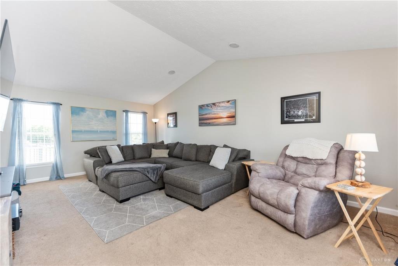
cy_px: 133
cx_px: 199
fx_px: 155
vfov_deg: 81.2
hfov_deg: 104.2
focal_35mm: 14
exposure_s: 1/160
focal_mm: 14
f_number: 4.5
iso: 640
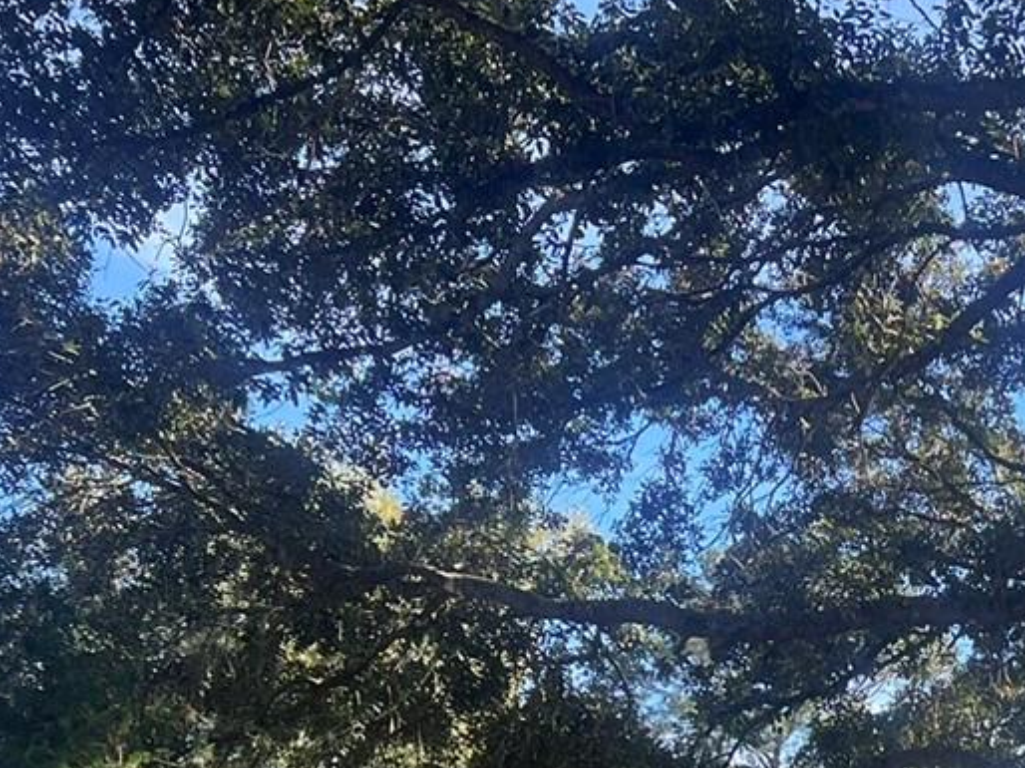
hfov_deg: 22.7
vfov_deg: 16.9
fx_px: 2397
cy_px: 1071
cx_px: 1143
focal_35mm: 81
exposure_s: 1/443
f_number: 1.5
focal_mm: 5.7
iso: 50
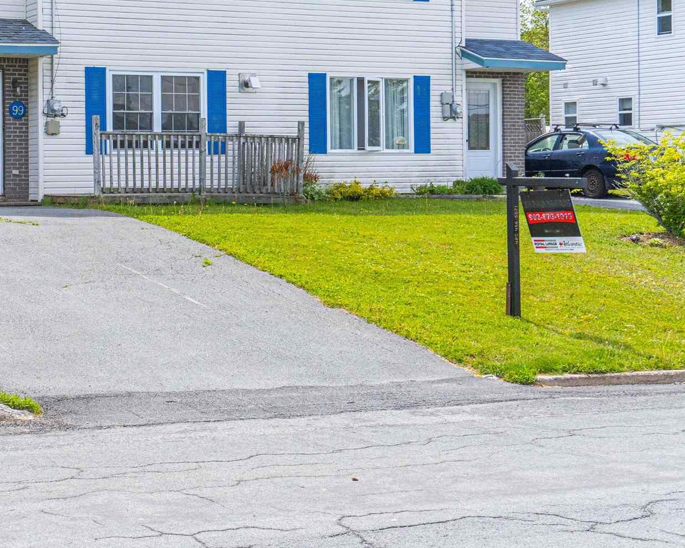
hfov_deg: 29.5
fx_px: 1273
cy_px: 195
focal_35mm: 63
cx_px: 151
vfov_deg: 24.2
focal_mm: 27
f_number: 9
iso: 640
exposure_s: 1/2000
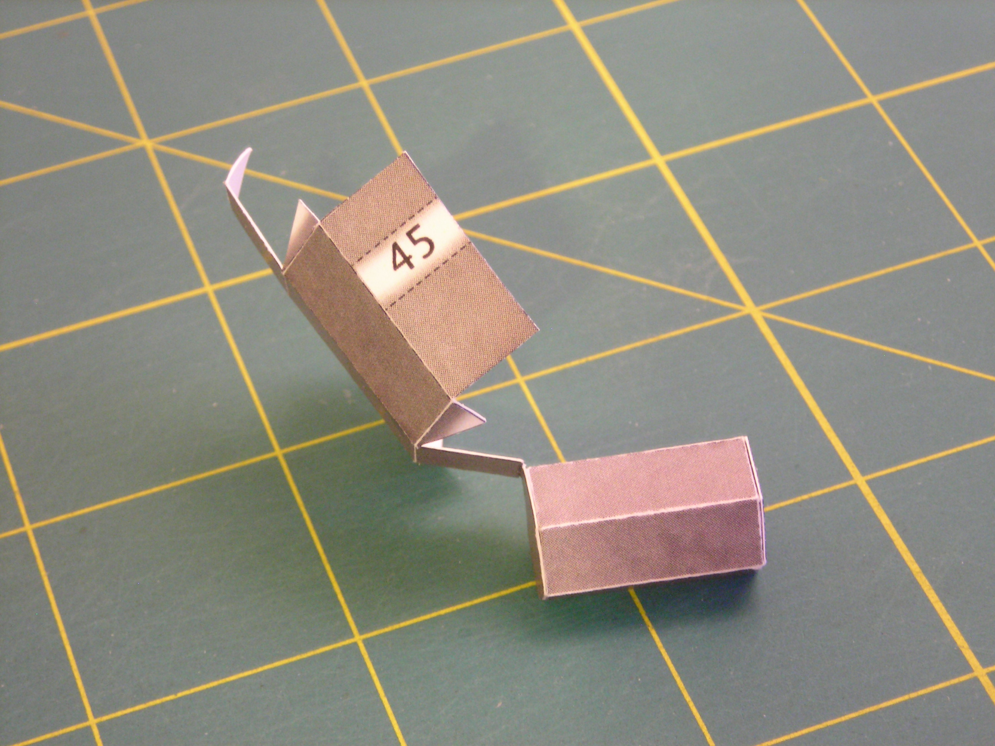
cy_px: 373
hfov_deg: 19.1
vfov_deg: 14.4
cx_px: 498
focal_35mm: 103
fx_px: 2961
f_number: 4.9
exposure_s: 1.31
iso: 200
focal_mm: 17
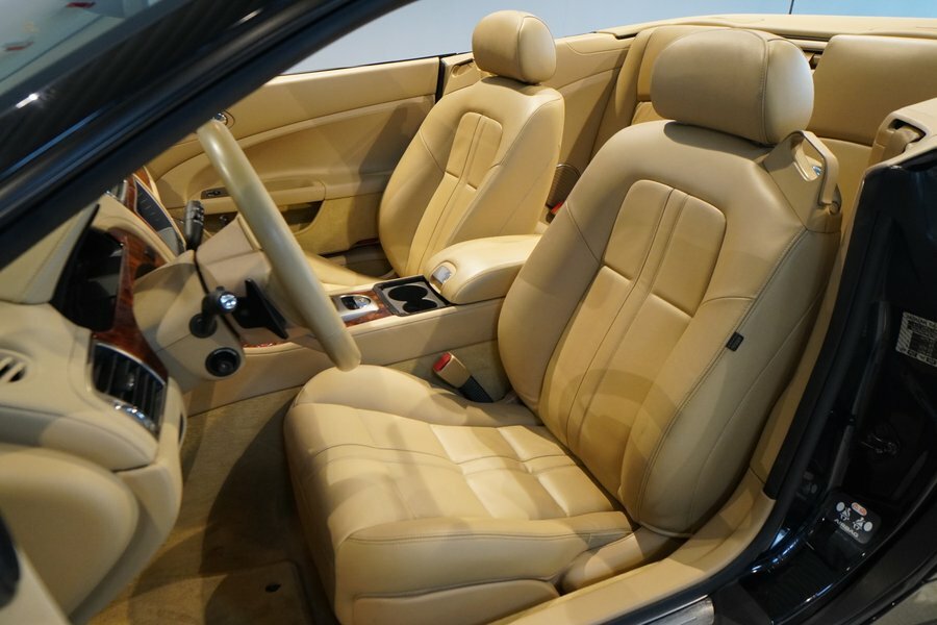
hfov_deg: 67.4
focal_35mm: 27
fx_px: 703
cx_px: 468
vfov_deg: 47.9
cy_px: 312
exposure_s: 1/50
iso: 2000
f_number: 5
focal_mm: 18
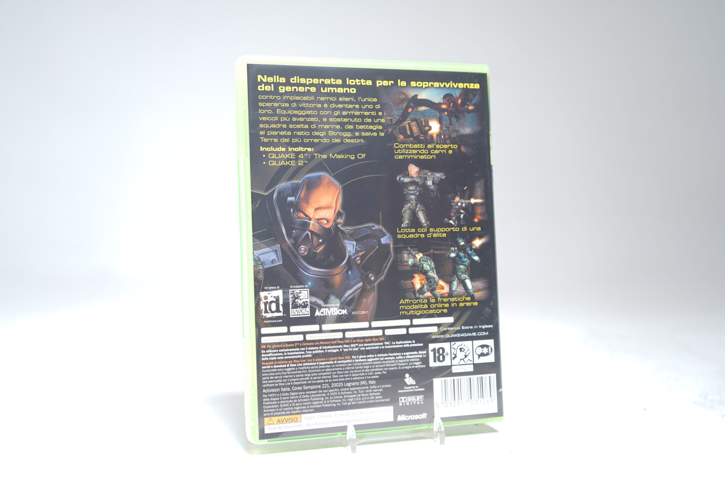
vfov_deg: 35.9
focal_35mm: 37
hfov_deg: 51.9
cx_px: 362
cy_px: 242
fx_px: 745
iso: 64
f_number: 5
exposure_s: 1/1.25
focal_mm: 37
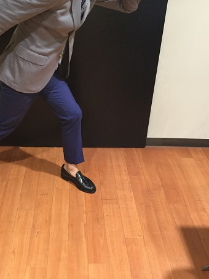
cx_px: 74
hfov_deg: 34.9
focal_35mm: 41
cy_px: 122
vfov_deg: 45.7
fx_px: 330
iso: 200
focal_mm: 3.3
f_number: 2.4
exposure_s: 1/24
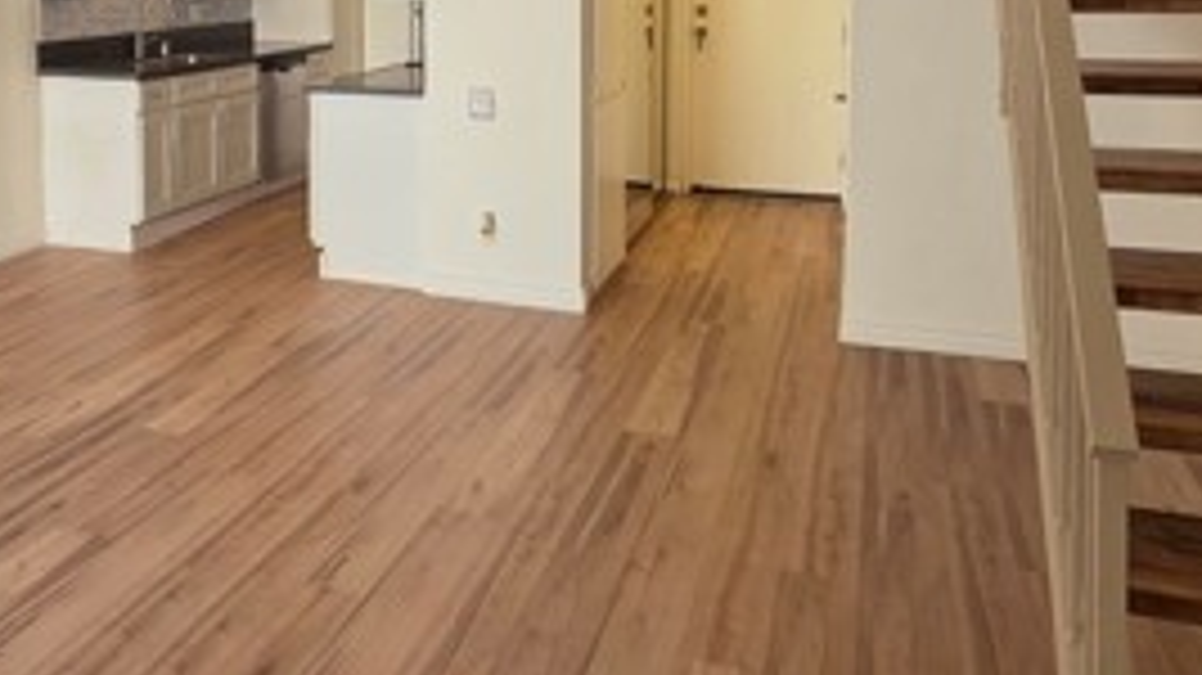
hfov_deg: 57.2
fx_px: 1083
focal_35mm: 34
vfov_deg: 32.4
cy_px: 32
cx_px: 441
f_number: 1.9
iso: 160
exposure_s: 1/120
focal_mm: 2.2
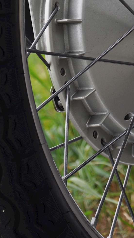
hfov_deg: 2.9
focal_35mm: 423
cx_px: 148
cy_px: 1
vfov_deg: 5.1
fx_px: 2673
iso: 200
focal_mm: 92
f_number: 5.6
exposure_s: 1/160
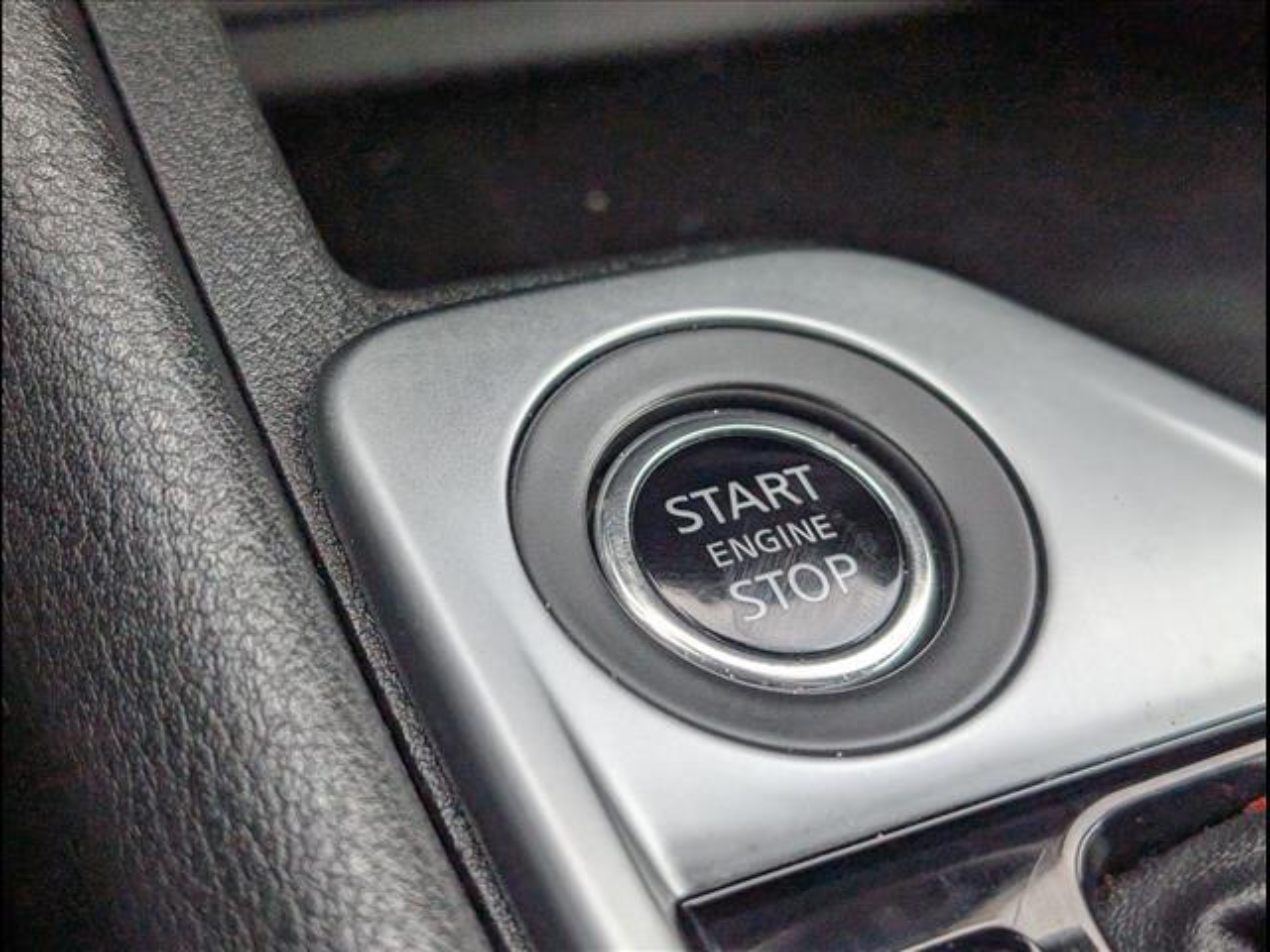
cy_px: 476
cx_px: 635
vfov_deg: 29.7
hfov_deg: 38.9
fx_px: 1798
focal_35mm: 49
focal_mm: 6.9
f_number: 1.68
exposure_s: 1/256
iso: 20
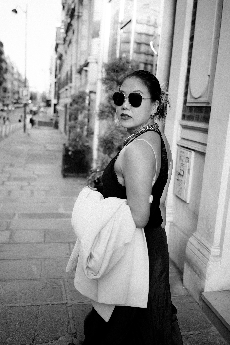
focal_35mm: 35
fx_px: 335
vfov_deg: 54.4
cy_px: 172
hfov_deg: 37.9
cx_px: 115
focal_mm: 35
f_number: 2.8
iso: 100
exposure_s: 1/400
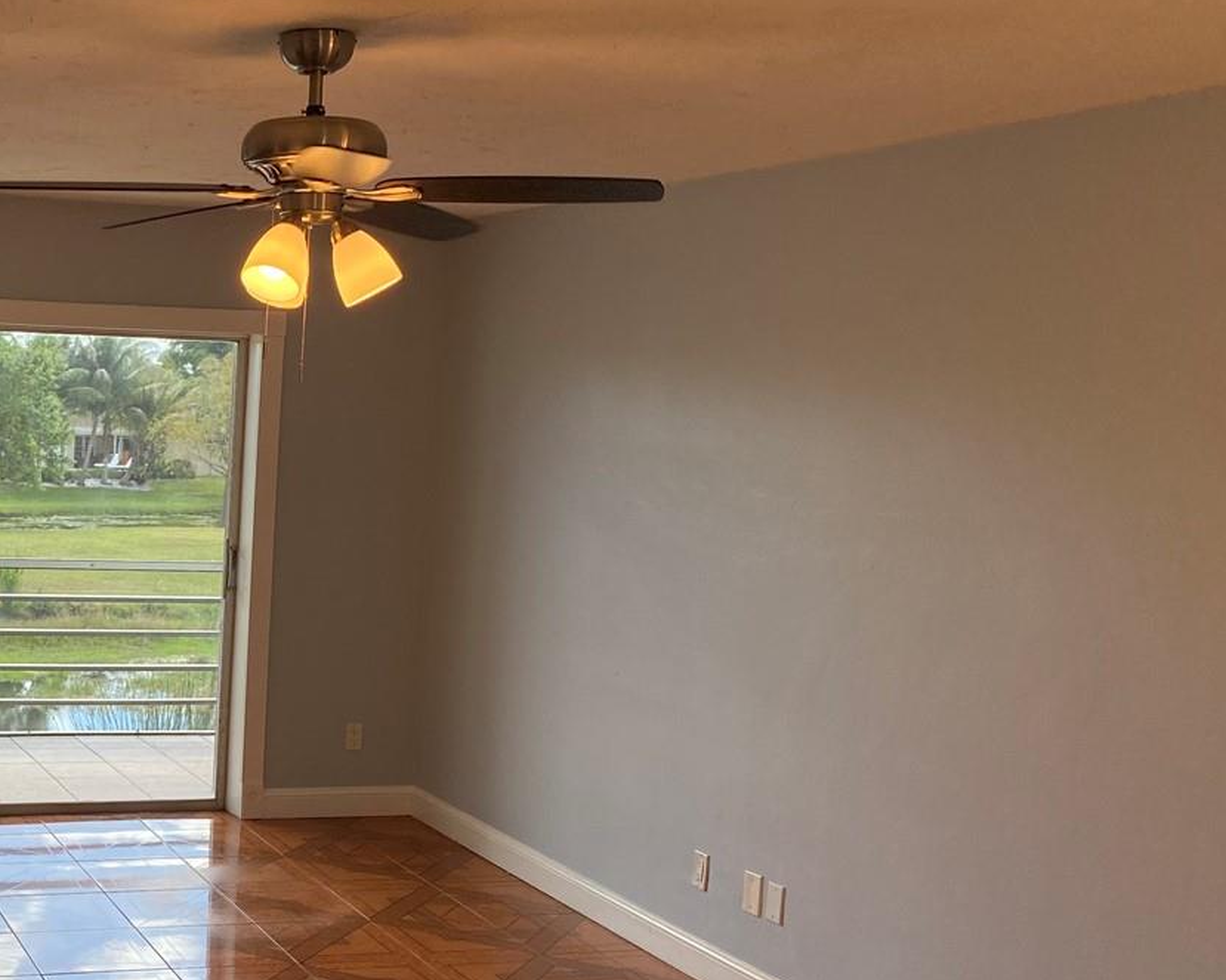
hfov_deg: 35.5
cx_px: 93
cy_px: 619
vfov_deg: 30.7
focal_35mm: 49
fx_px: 1778
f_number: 1.8
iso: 32
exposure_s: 1/260
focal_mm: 4.25
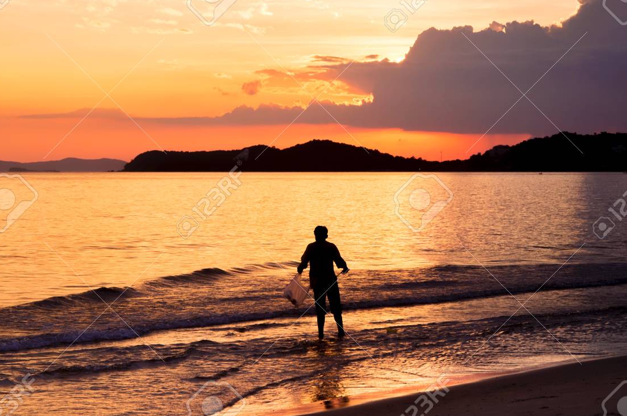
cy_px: 179
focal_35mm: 116
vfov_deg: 11.8
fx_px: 2018
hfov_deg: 17.7
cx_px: 315
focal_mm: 66
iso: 200
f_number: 8
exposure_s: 1/250
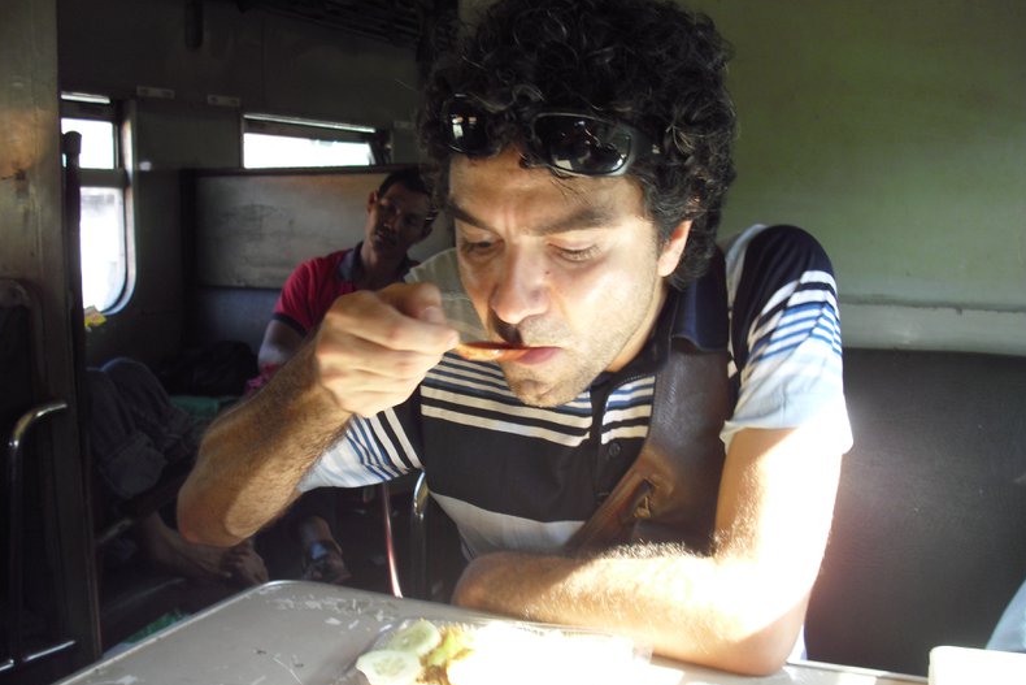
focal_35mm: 40
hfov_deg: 48.5
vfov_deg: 33.4
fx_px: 1140
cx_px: 509
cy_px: 367
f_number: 2.8
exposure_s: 1/60
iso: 100
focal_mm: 6.2
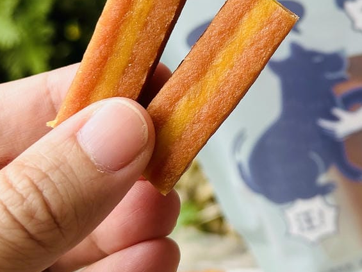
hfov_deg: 19.0
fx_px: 1067
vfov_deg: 14.4
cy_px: 51
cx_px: 297
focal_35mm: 102
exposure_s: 1/156
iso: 50
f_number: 1.78
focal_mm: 6.86
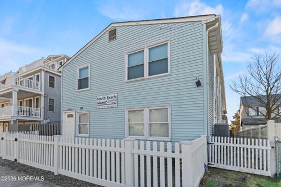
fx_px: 133
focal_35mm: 17
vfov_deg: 70.4
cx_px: 140
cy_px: 94
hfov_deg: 93.3
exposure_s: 1/4
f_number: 8
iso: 64
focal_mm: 17
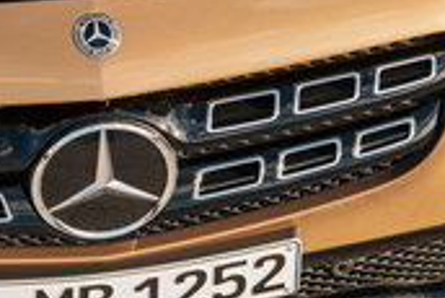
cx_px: 10
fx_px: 5814
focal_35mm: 470
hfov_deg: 4.4
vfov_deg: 2.9
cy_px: -117
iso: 100
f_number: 5.6
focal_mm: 135
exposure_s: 1/160
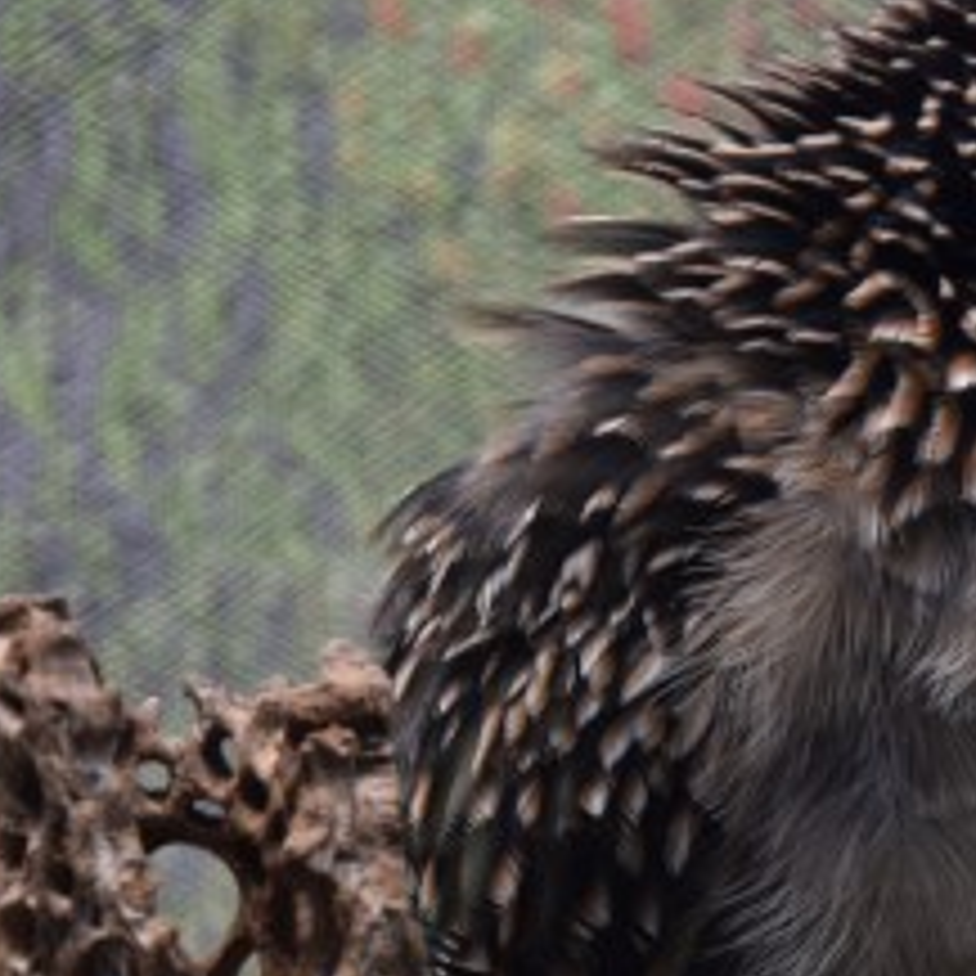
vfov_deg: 2.2
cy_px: 765
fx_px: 24881
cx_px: 868
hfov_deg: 2.2
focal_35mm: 780
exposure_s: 1/320
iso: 400
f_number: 5
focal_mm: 130
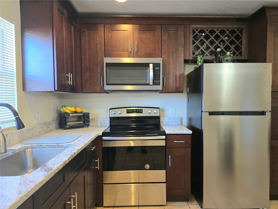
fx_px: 185
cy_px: 104
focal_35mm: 23
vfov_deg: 58.9
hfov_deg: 73.9
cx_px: 139
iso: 640
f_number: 1.7
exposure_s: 1/120
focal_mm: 6.3
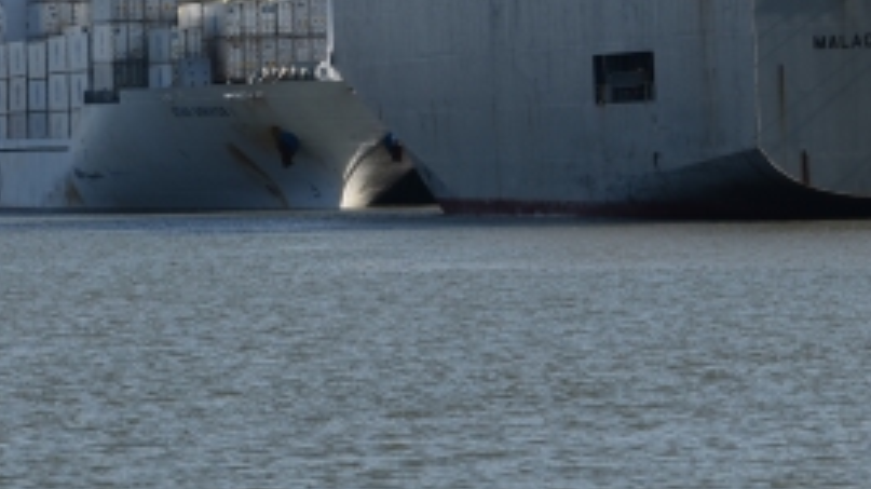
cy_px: -47
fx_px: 7341
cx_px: 576
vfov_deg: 3.8
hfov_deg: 6.8
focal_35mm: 318
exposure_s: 1/400
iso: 200
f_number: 10
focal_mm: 78
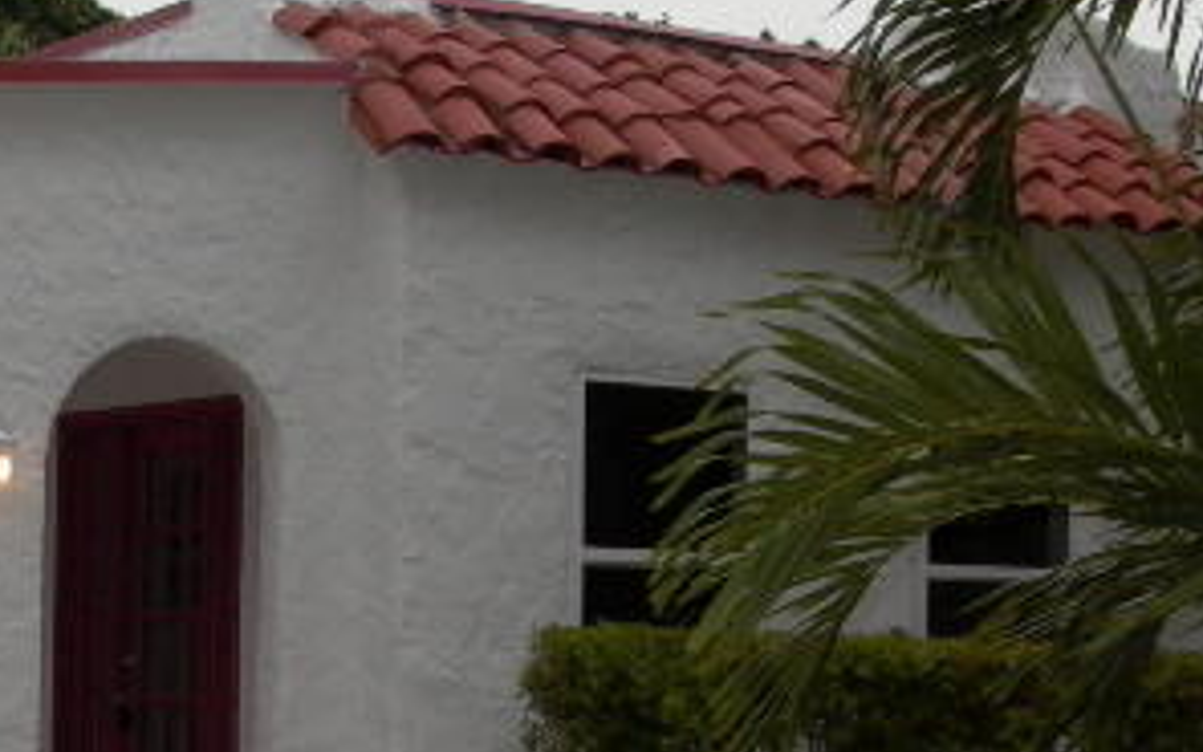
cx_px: 175
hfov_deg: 23.3
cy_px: 524
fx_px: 2852
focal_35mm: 87
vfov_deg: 15.0
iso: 100
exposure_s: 1/652
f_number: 4.79
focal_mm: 8.19
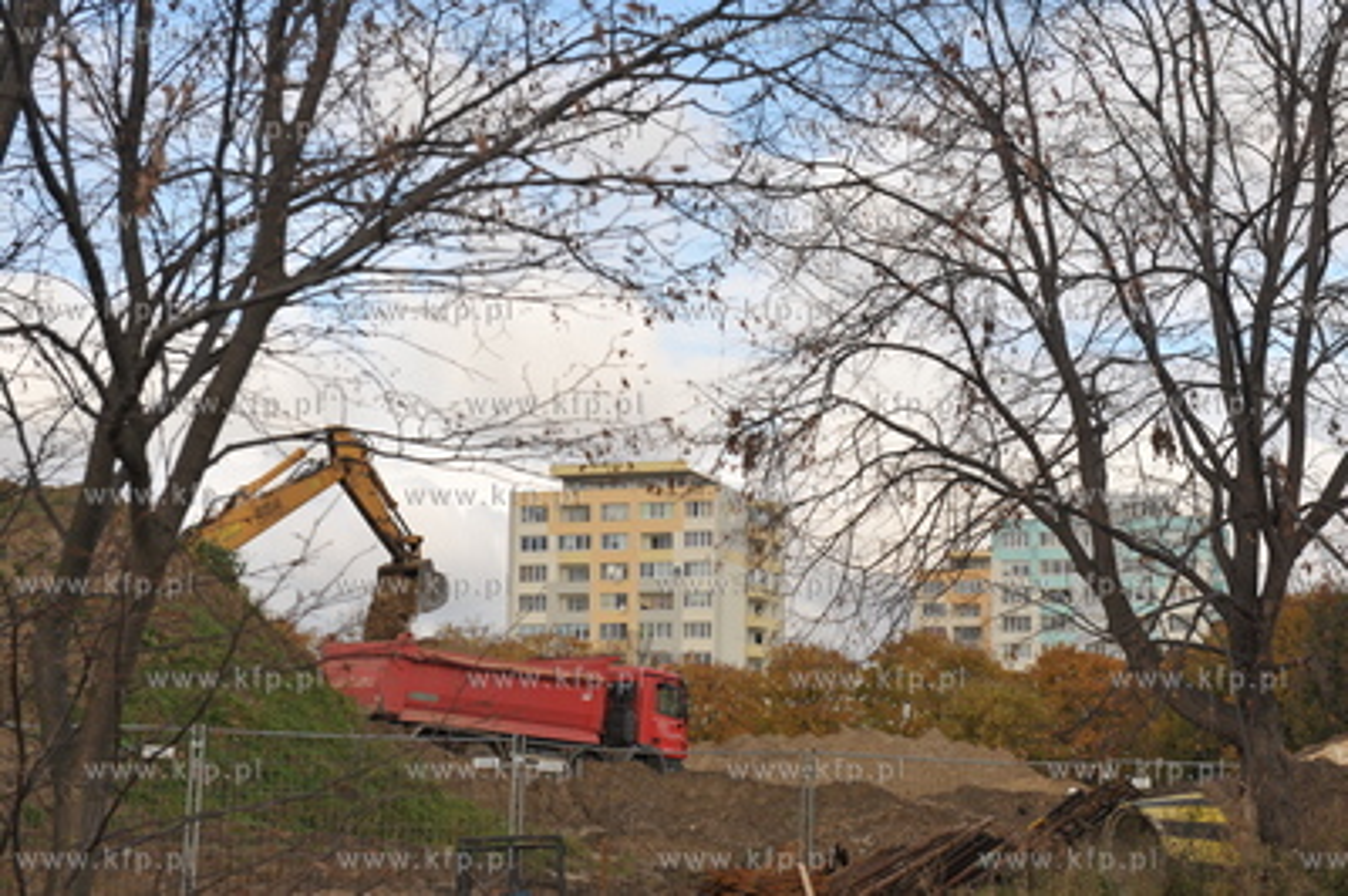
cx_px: 674
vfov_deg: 19.4
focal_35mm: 70
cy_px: 448
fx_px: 2619
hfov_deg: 28.9
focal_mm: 70
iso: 400
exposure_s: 1/640
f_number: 8
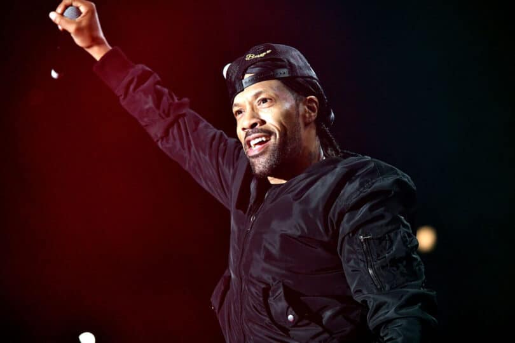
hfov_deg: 12.8
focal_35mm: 160
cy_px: 172
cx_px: 258
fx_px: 2289
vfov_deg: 8.6
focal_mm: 160
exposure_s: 1/1000
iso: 4000
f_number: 4.5
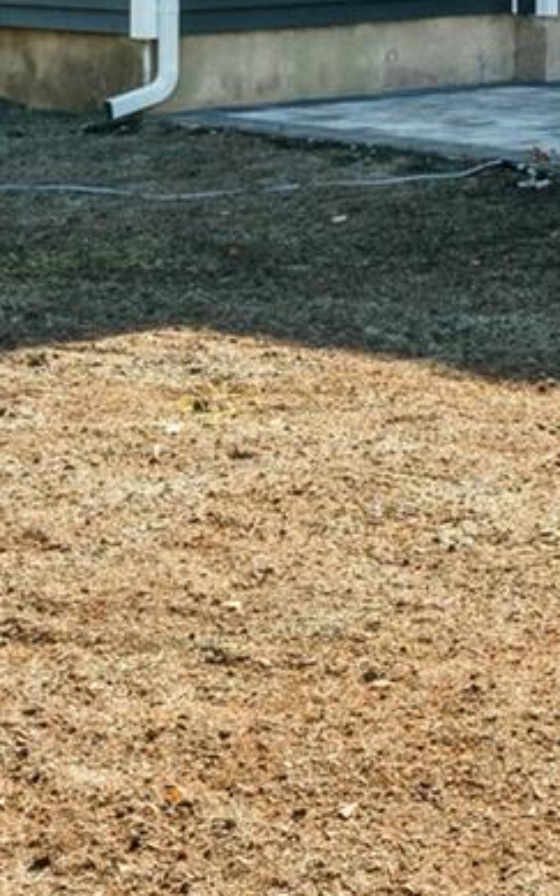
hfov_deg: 12.7
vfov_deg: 19.2
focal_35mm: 102
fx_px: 2492
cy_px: -188
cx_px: 548
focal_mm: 19
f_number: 11
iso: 400
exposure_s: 1/250
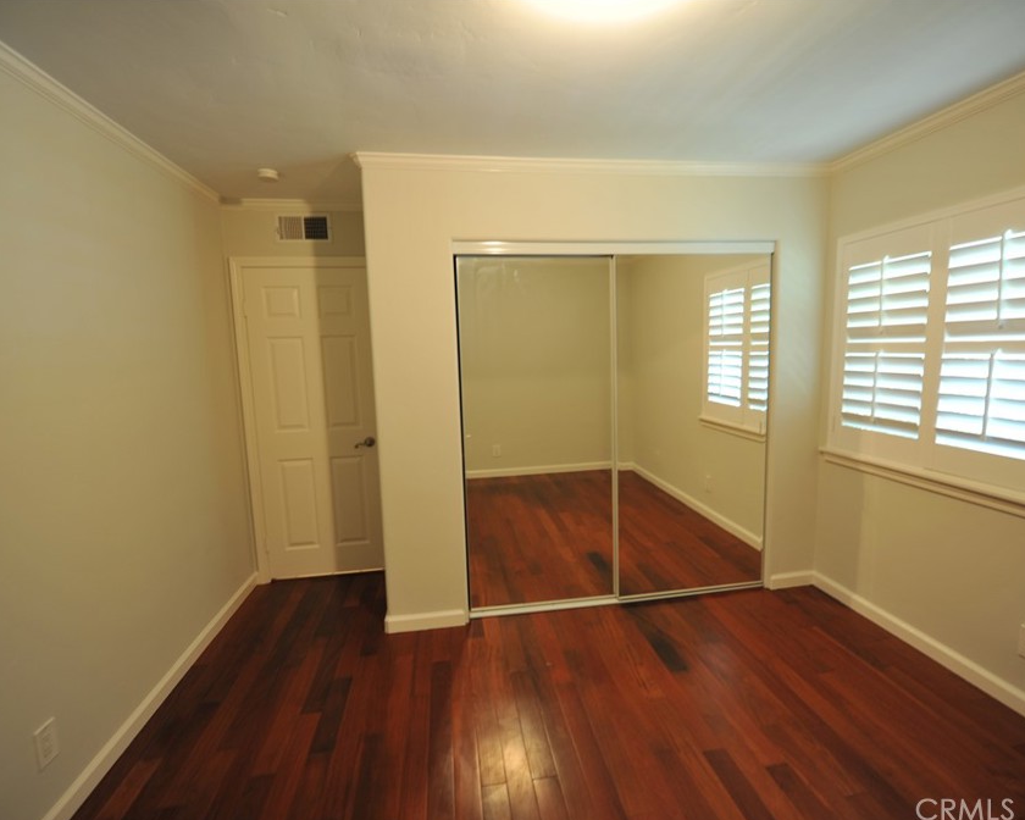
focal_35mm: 16
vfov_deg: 80.4
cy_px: 412
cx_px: 521
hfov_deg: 93.1
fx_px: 485
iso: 320
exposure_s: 1/30
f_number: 2.8
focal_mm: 14
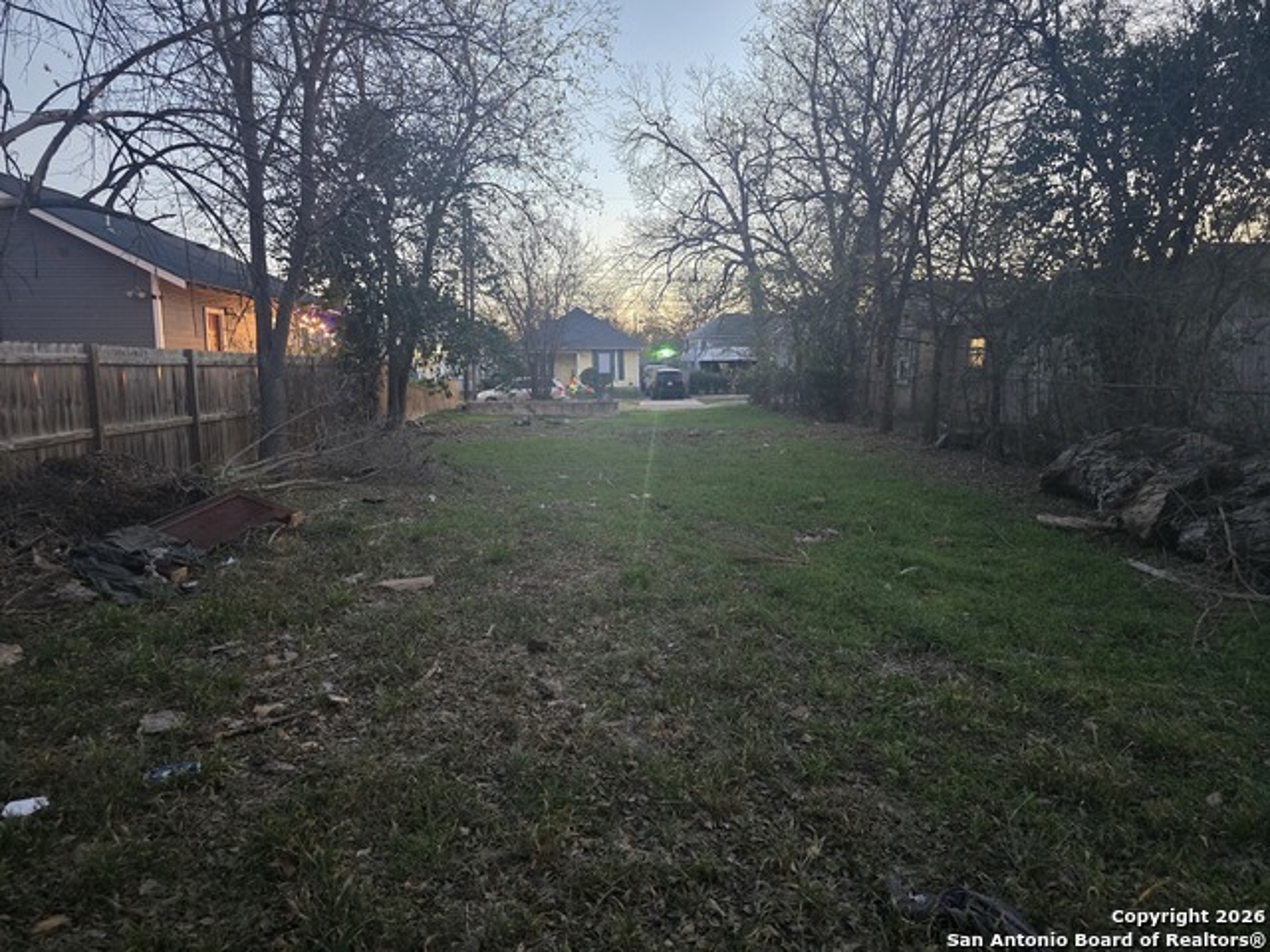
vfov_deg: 58.9
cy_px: 476
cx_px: 635
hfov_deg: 73.9
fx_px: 844
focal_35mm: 23
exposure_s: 1/24
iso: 1250
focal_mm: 6.3
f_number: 1.7
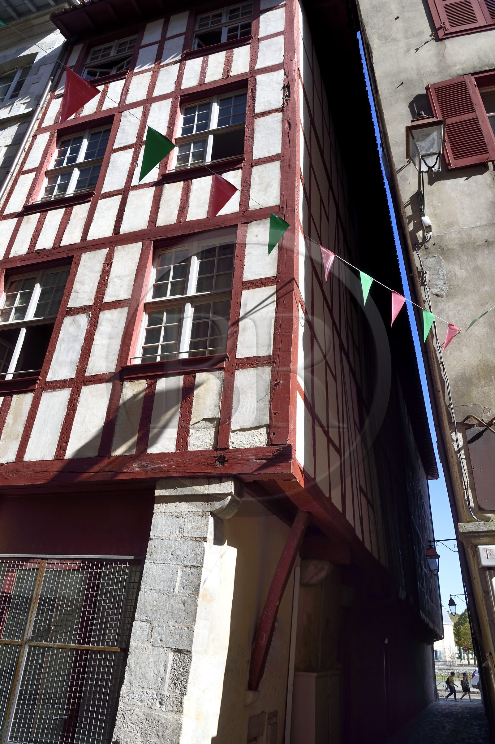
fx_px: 495
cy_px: 372
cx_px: 248
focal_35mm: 24
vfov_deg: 73.8
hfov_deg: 53.1
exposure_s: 1/250
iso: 400
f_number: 14
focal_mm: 24
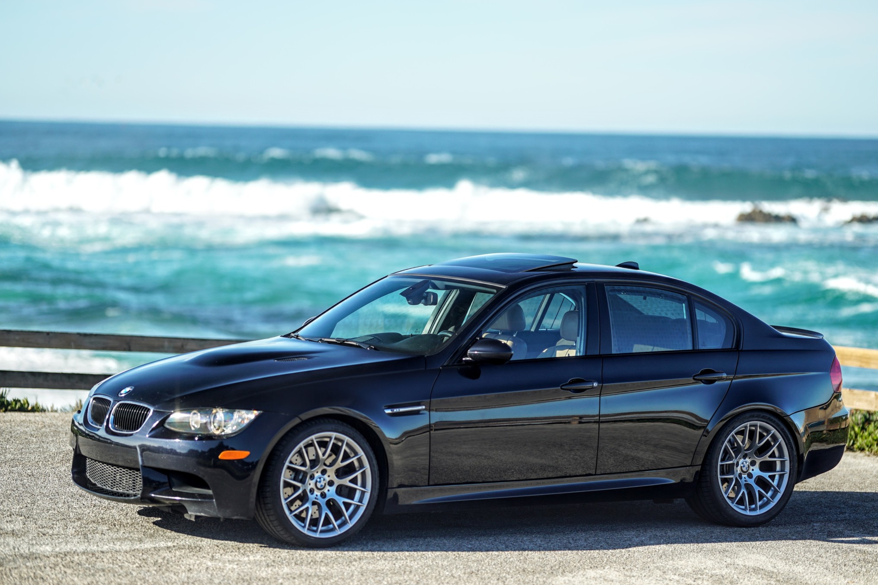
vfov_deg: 12.9
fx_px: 2585
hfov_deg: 19.3
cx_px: 442
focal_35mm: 106
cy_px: 292
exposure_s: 1/2500
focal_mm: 105
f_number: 1.4
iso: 100
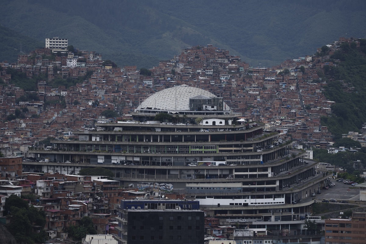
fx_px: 2755
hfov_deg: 7.6
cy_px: 122
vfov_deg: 5.1
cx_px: 183
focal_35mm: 271
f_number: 5.6
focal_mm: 271
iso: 50
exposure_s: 1/400
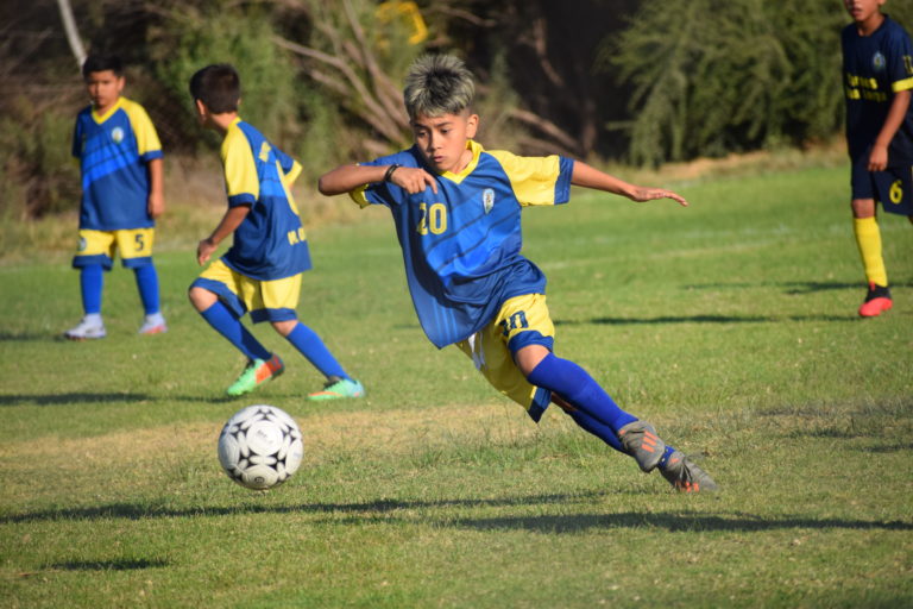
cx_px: 456
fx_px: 8749
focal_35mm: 345
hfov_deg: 6.0
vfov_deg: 4.0
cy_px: 304
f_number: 6.3
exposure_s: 1/1600
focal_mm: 230
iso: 400
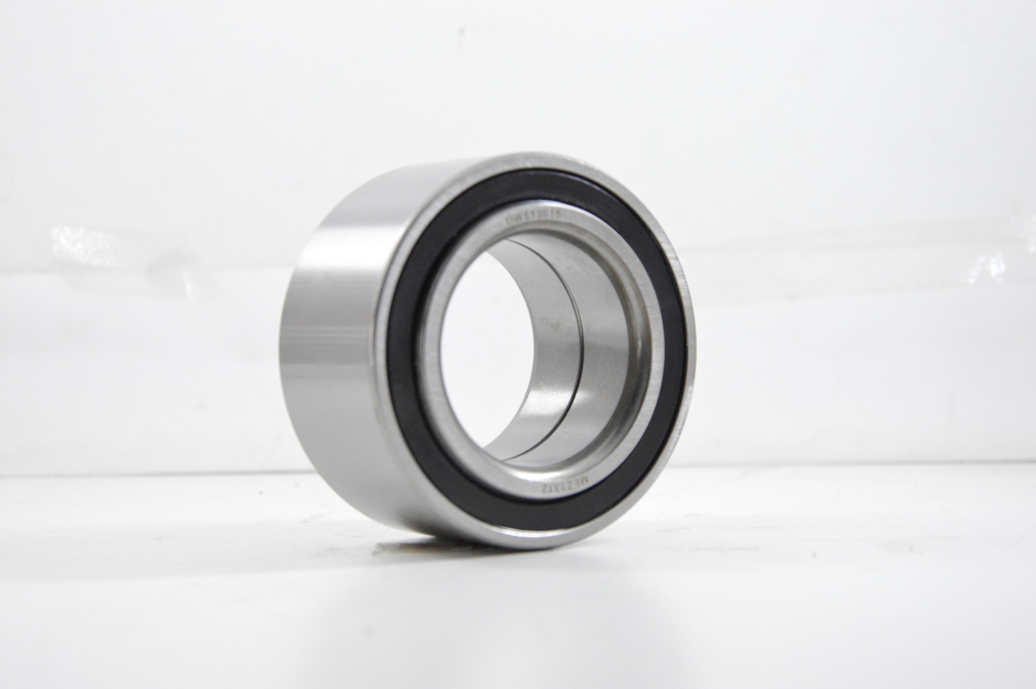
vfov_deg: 17.5
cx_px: 518
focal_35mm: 78
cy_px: 344
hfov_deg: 26.0
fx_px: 2243
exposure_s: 1/100
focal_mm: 52
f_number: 7.1
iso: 3200
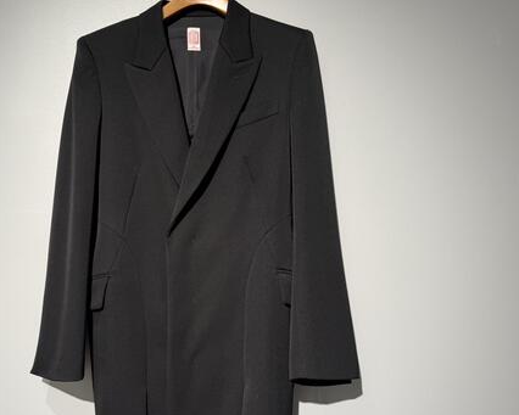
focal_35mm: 33
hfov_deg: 53.4
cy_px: 253
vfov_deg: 44.3
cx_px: 185
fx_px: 507
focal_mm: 6.76
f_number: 1.78
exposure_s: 1/120
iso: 125
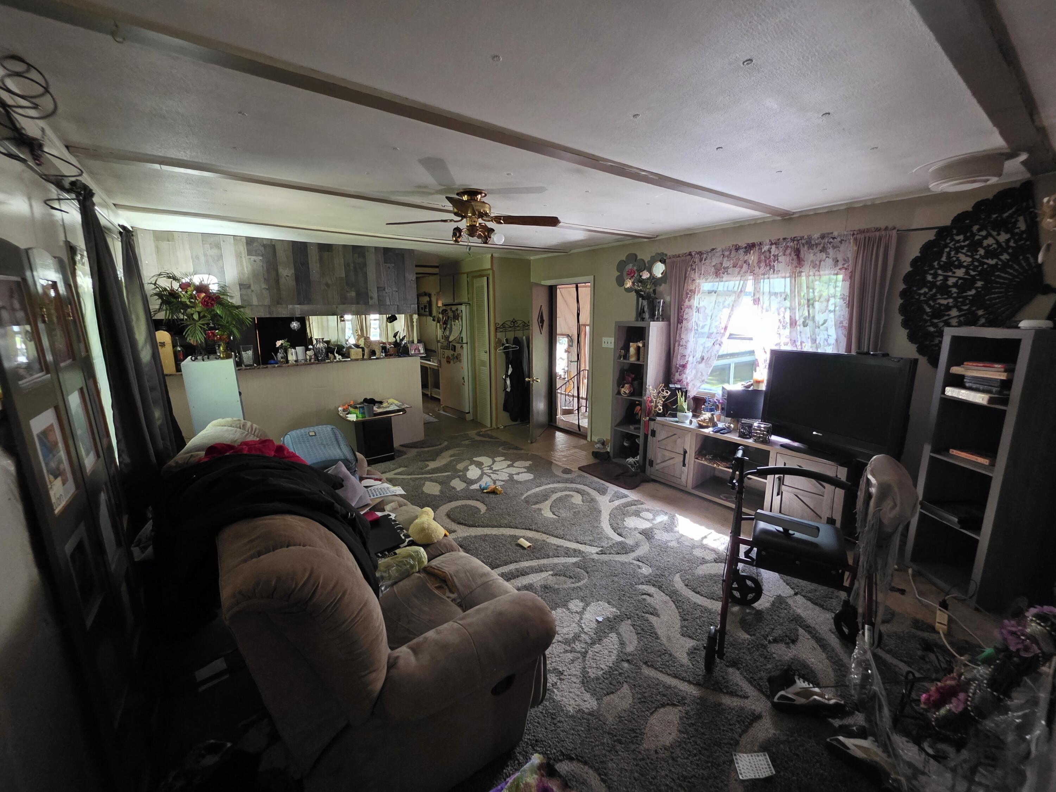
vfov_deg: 89.9
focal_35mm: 13
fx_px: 397
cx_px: 528
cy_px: 396
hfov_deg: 106.2
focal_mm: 2.2
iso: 800
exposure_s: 1/60
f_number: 1.9
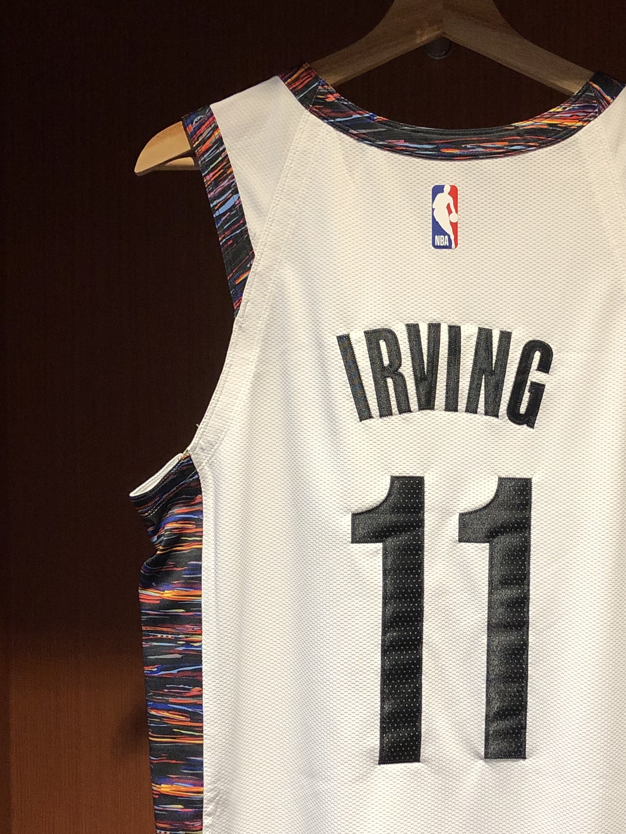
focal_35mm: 54
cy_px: 450
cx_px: 454
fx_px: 1302
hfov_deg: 26.7
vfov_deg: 35.5
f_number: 1.8
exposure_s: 1/30
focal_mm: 3.99
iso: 25
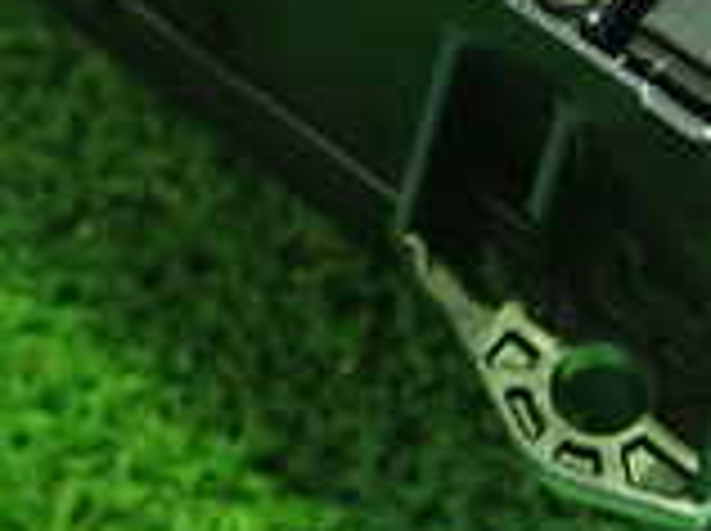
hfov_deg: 17.1
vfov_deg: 12.6
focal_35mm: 114
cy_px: -126
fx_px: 2338
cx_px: 630
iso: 500
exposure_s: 1/30
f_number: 2.3
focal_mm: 5.4
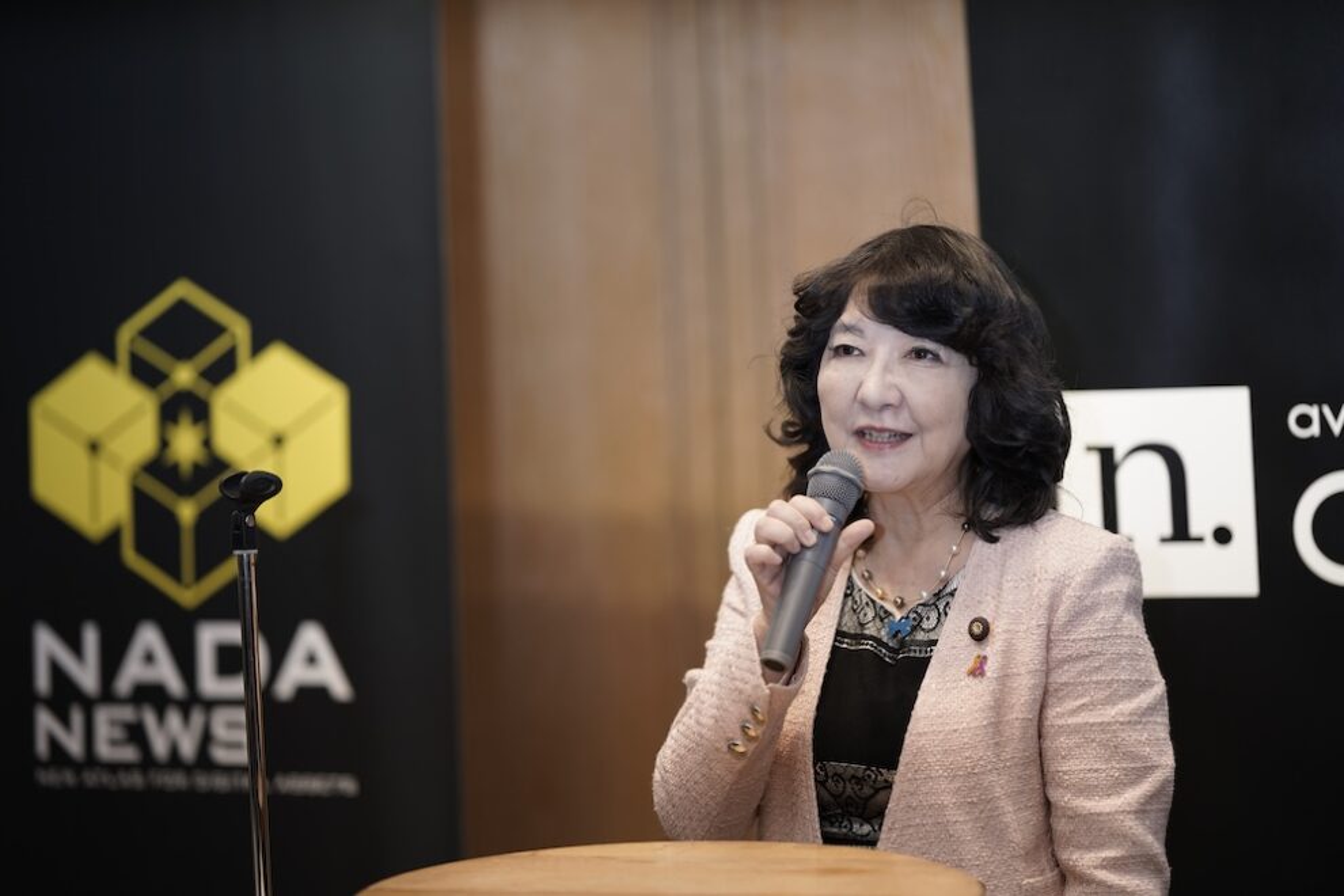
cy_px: 448
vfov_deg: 16.1
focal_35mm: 85
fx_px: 3173
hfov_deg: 23.9
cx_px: 672
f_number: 1.4
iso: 200
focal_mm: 85
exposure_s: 1/200
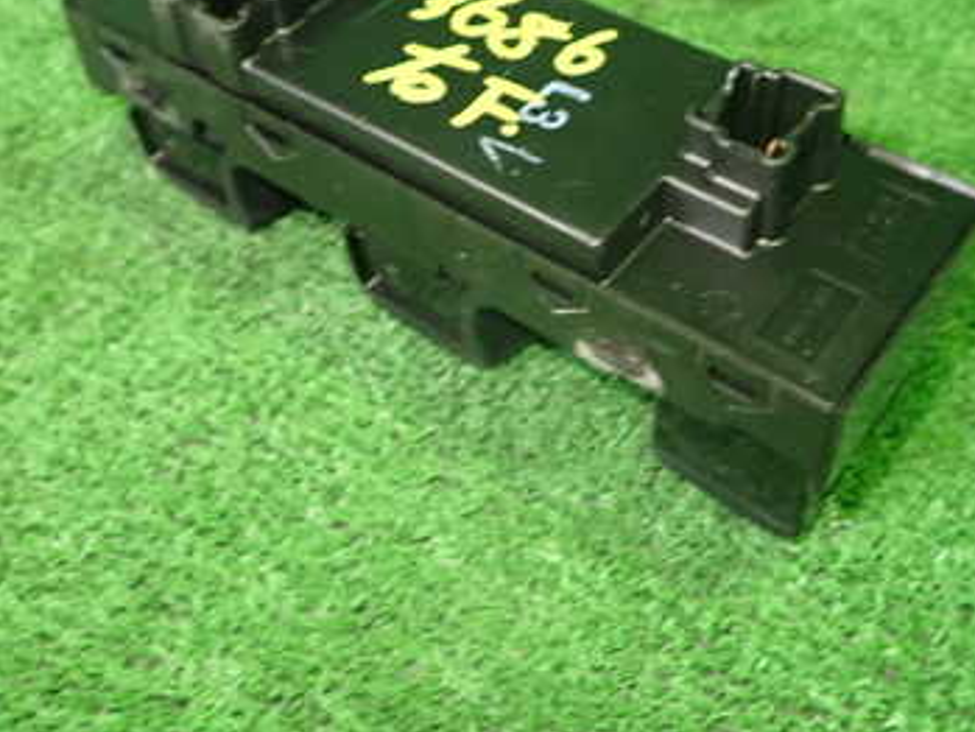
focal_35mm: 43
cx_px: 517
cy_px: 204
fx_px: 1212
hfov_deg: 43.8
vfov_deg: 33.1
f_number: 2
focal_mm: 4.5
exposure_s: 1/30
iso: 320
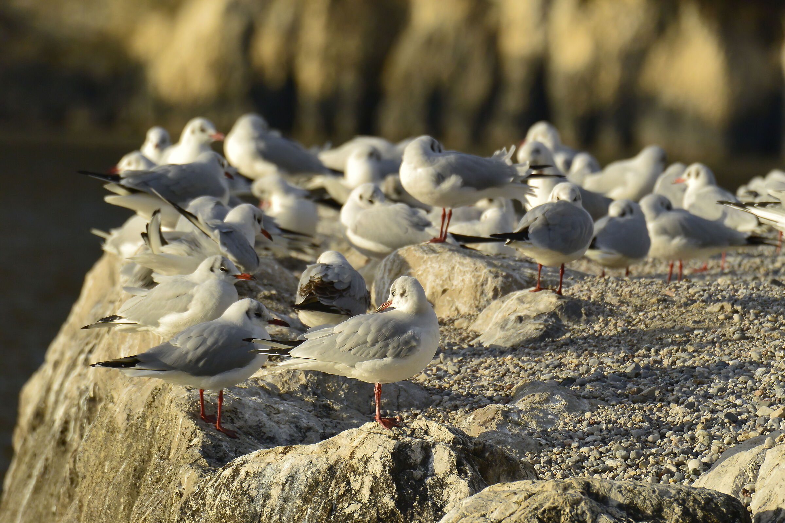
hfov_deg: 3.1
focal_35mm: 663
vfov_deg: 2.1
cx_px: 392
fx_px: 14456
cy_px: 262
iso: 160
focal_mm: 245.7
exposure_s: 1/1000
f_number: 5.6
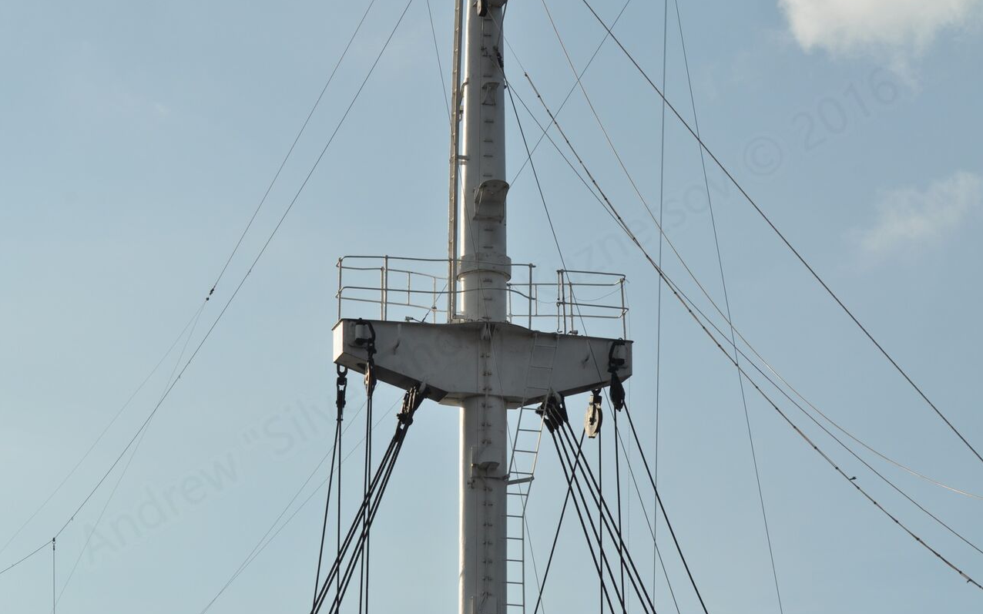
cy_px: 310
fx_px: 5130
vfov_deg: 6.8
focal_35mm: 192
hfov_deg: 10.9
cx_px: 492
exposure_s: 1/800
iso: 200
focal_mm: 125
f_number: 8
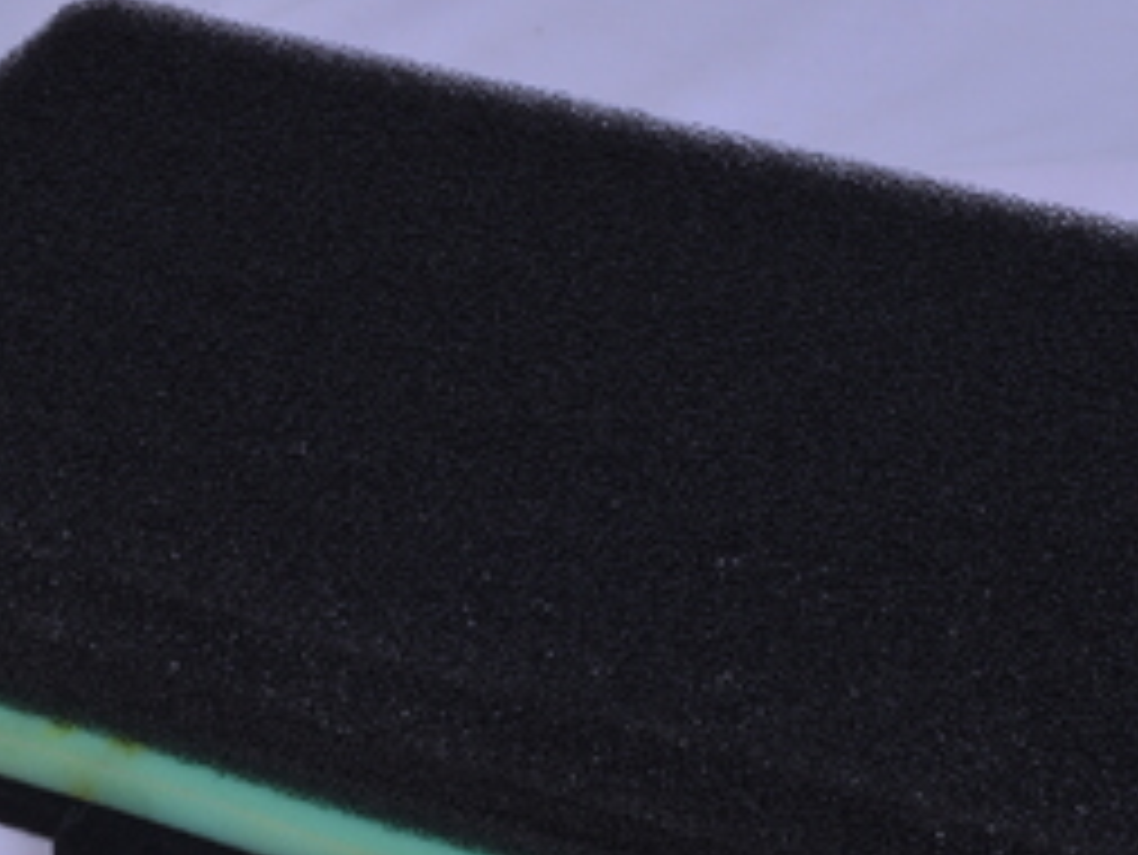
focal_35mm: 133
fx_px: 4374
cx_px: 531
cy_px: 562
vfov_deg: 11.1
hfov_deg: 14.8
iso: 100
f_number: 22
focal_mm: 70
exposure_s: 1/125
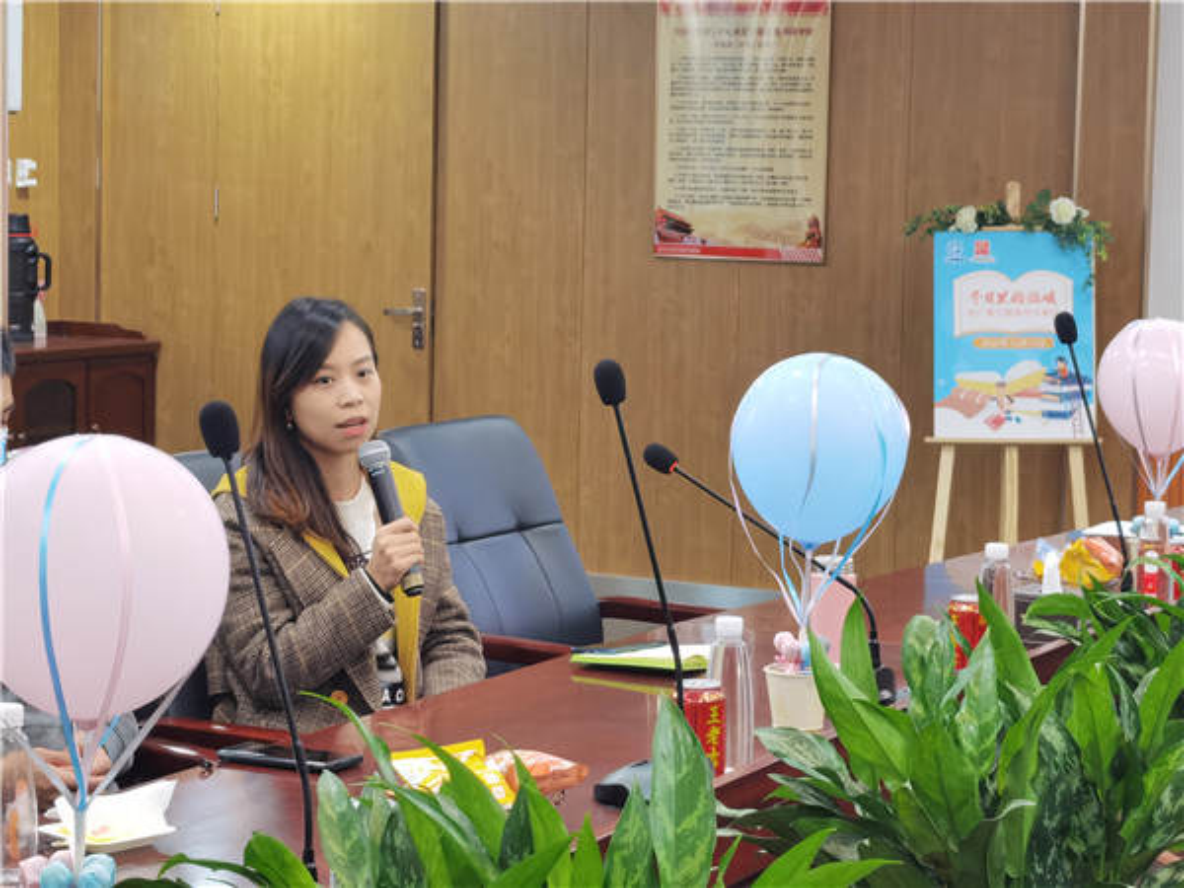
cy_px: 444
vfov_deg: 17.0
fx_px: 2976
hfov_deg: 22.5
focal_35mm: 87
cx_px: 592
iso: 125
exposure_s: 1/50
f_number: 1.9
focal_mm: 6.71
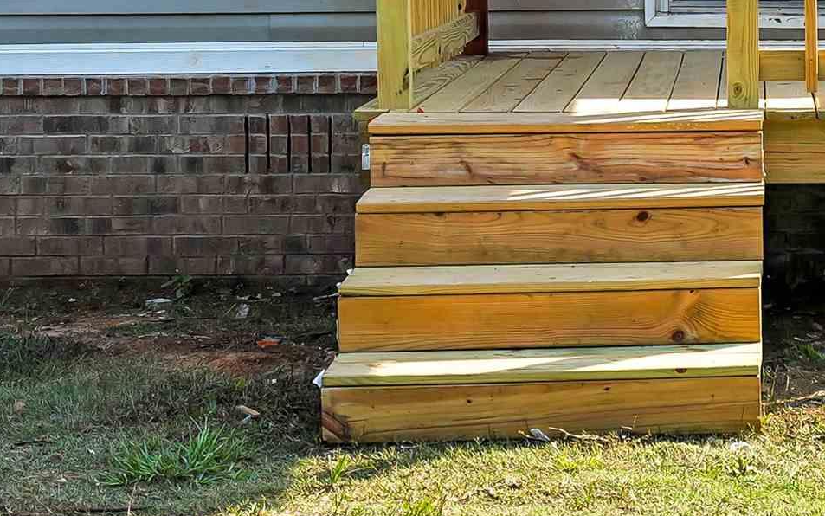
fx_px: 2586
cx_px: 784
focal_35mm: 115
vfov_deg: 11.2
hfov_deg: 17.8
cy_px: -42
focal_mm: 35
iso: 320
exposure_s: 1/1000
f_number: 4
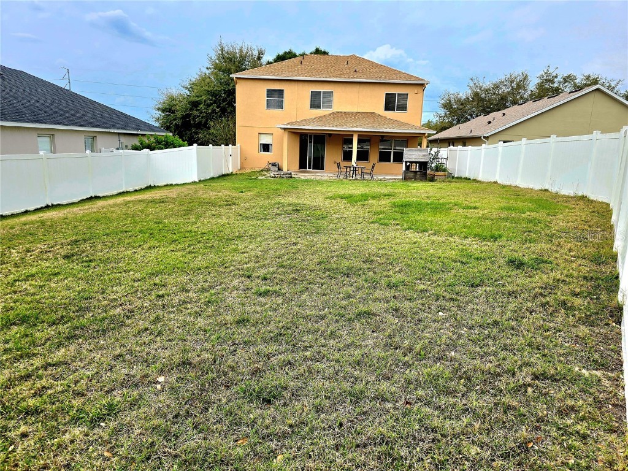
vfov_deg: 58.9
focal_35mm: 23
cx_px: 314
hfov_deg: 73.9
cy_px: 236
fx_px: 417
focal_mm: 6.3
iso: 16
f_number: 1.7
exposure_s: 1/182
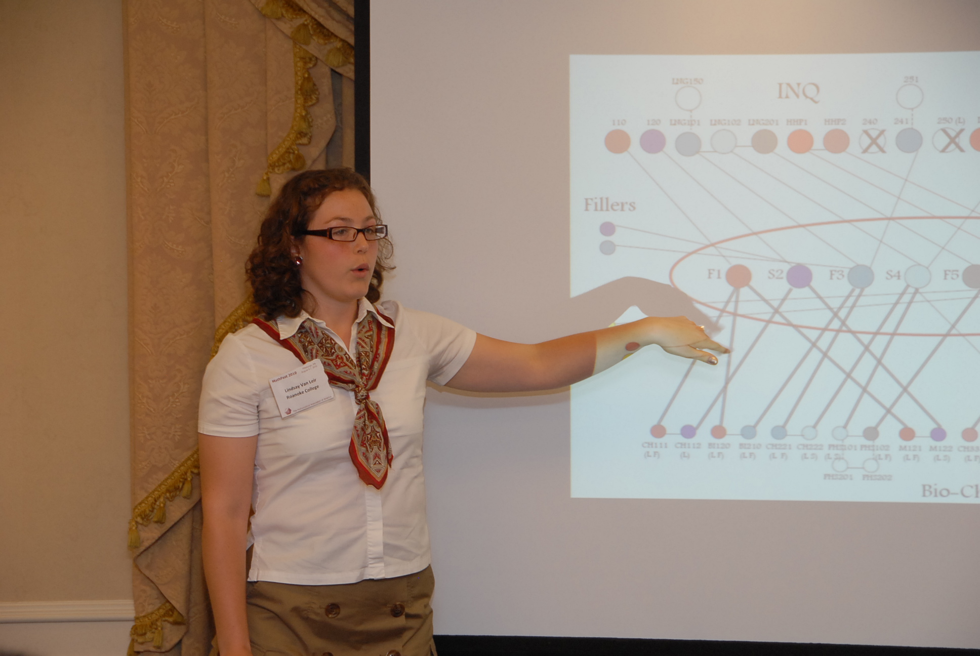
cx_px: 490
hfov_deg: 17.0
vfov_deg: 11.5
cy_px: 328
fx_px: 3271
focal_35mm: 120
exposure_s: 1/60
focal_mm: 80
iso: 400
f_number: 5.6
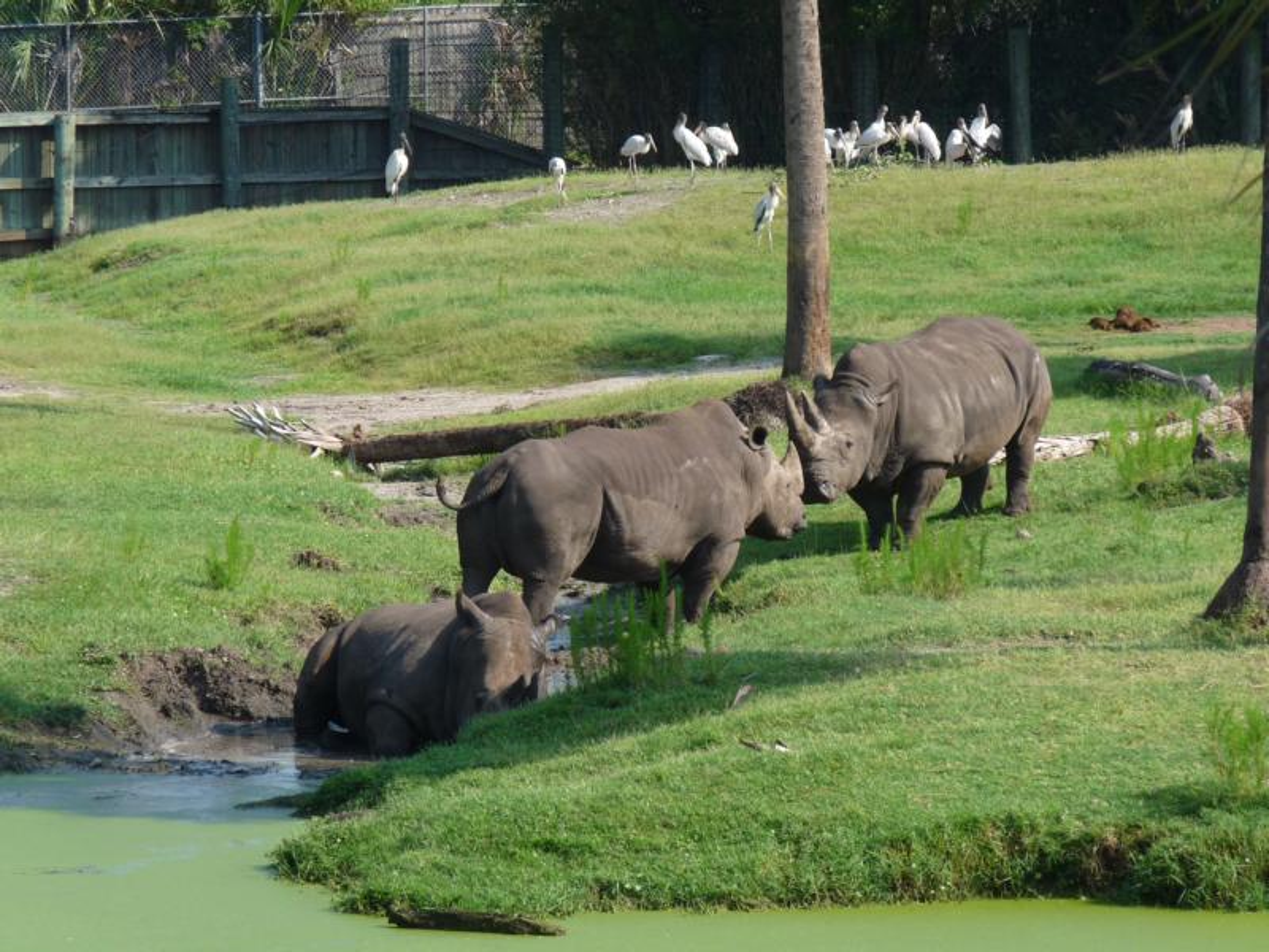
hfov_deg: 8.0
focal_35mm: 247
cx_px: 634
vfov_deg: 6.0
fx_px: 9055
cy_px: 476
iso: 100
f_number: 5.6
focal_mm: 44
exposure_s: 1/250
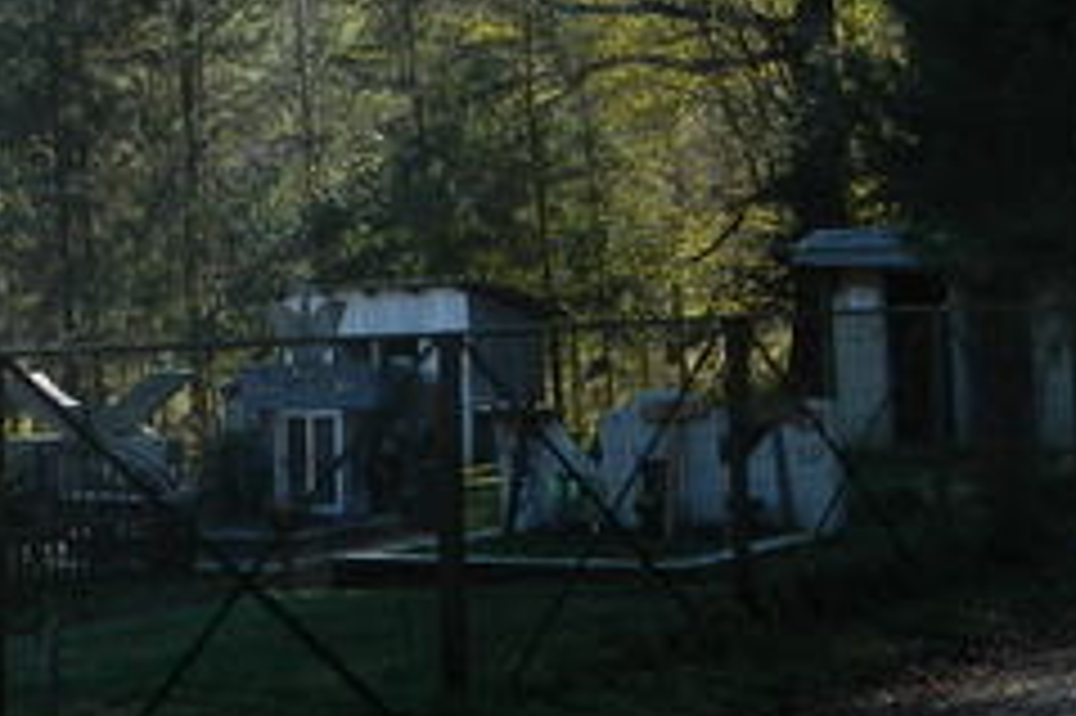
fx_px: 2598
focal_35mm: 87
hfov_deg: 23.3
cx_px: 347
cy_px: -68
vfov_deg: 15.3
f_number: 3.1
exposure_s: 1/400
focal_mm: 4.5
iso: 80
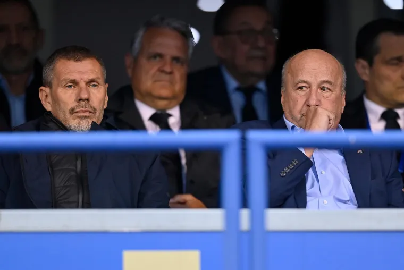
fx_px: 4492
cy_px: 135
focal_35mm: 400
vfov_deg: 3.4
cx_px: 202
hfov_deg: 5.1
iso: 2000
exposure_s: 1/800
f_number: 2.8
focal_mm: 400
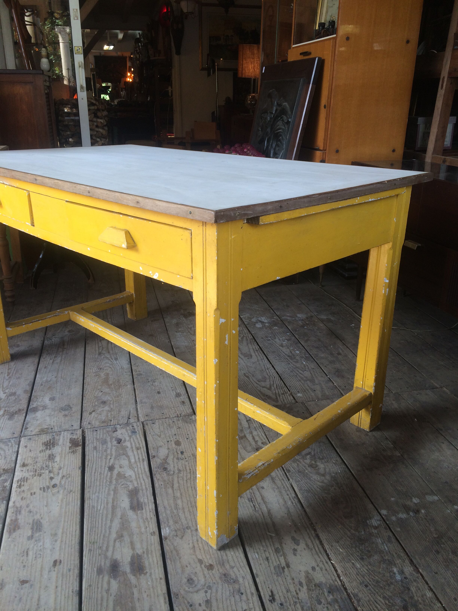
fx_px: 512
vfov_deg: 61.7
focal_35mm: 29
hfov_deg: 48.2
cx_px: 229
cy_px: 306
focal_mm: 4.15
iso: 50
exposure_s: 1/100
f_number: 2.2
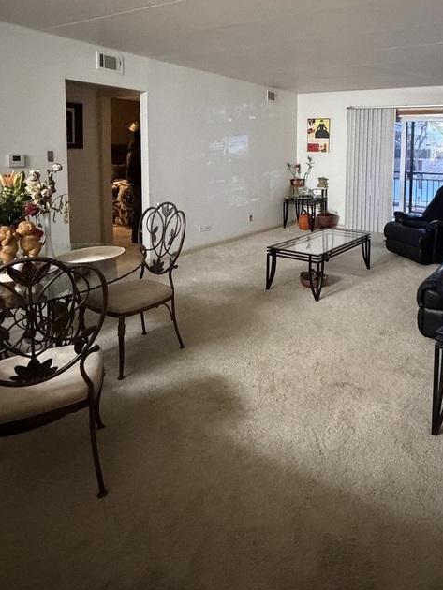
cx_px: 333
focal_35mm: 24
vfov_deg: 69.0
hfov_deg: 54.2
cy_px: 184
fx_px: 409
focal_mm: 2.22
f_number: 2.2
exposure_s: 1/30
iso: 1250
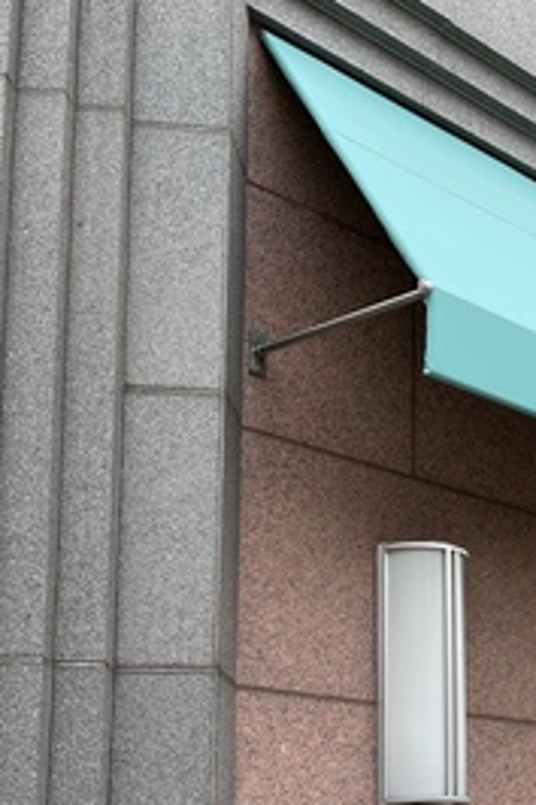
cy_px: 687
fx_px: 1409
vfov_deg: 30.8
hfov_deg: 19.4
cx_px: 749
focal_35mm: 63
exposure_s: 1/121
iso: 50
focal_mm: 5.1
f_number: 1.6
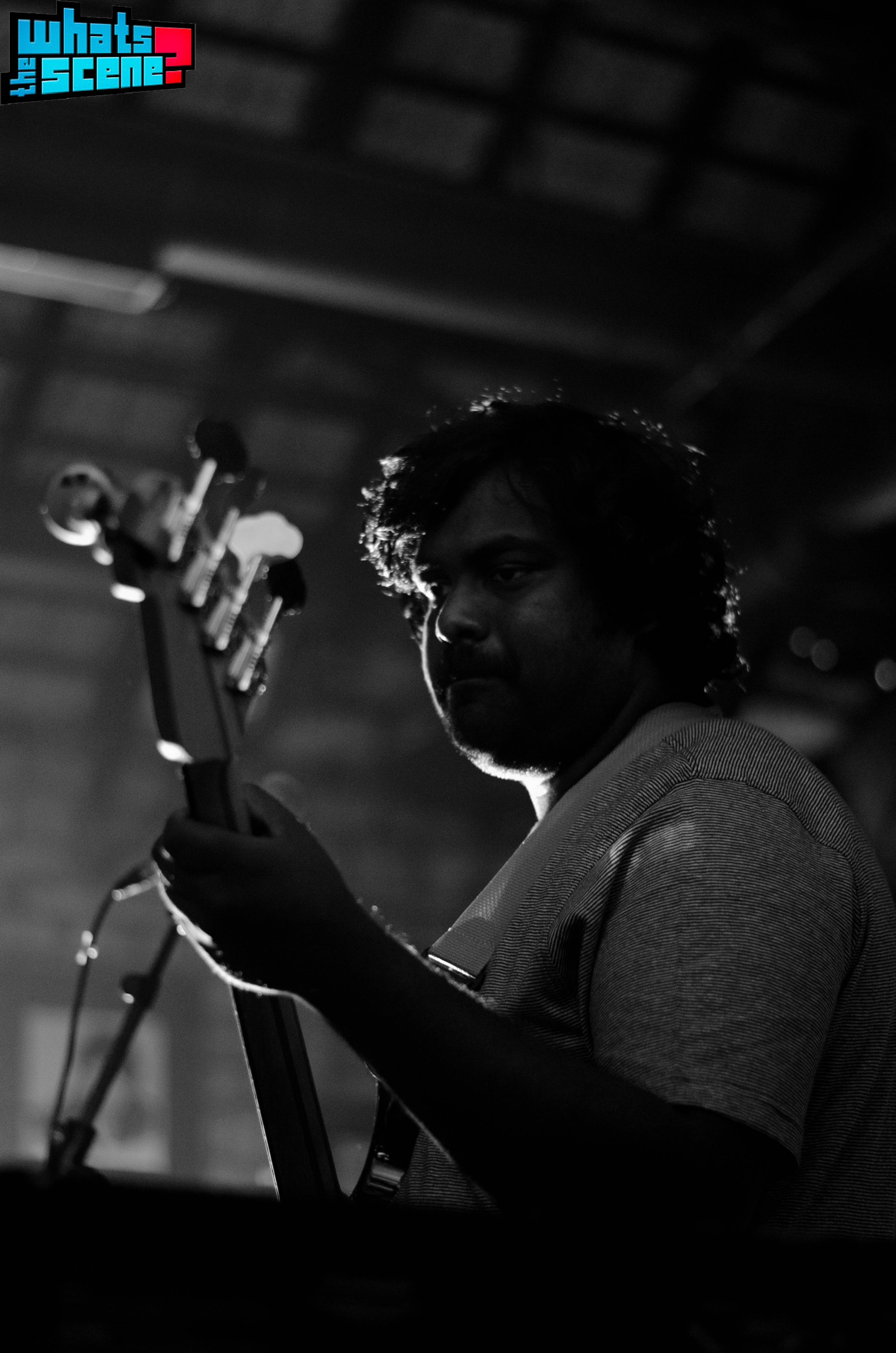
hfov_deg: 18.1
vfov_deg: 27.0
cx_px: 448
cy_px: 676
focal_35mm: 75
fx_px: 2812
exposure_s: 1/60
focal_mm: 50
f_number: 1.8
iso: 1250
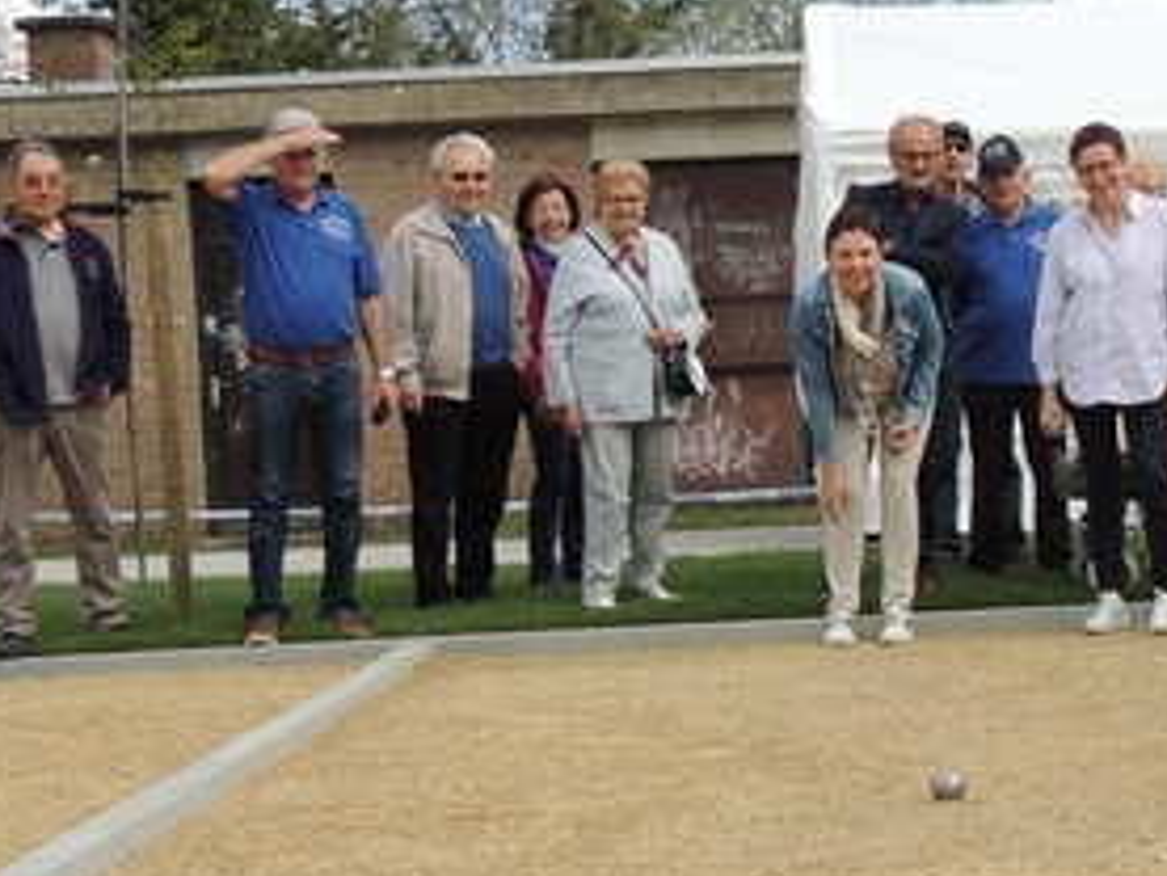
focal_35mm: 93
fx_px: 3137
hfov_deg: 20.5
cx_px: 1104
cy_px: 535
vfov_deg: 15.9
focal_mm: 7.6
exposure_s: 1/640
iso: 100
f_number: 3.4
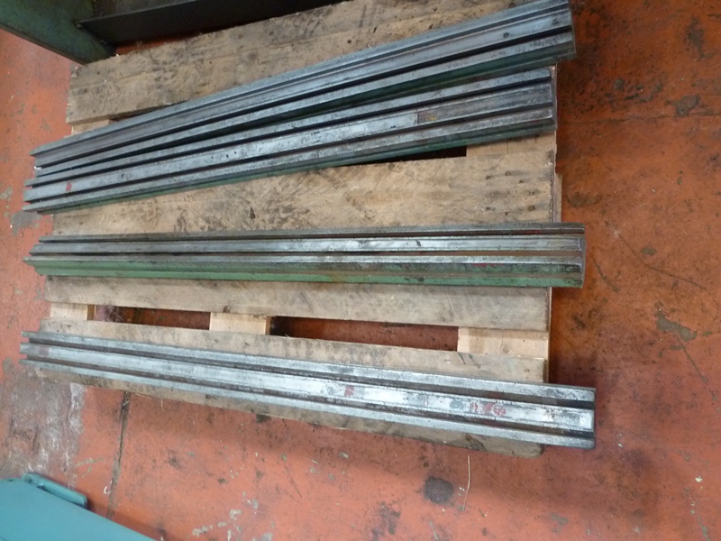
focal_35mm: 25
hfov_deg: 69.4
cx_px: 360
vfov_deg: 54.9
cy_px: 270
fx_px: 521
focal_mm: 4.1
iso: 400
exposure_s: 1/15
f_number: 3.3
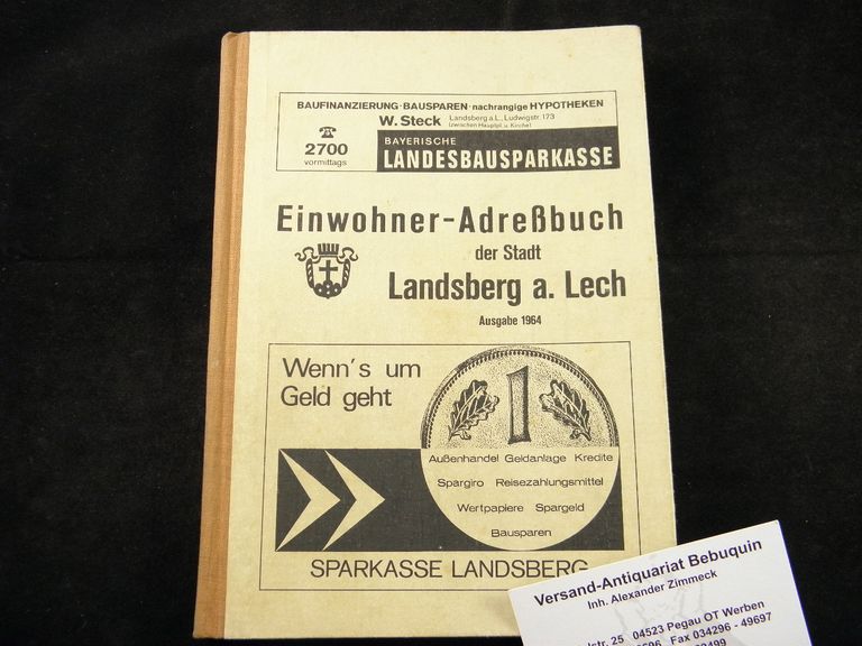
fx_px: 971
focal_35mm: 39
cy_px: 323
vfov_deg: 36.8
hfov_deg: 47.9
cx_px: 431
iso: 200
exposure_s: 1/25
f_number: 3.8
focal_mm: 7.1
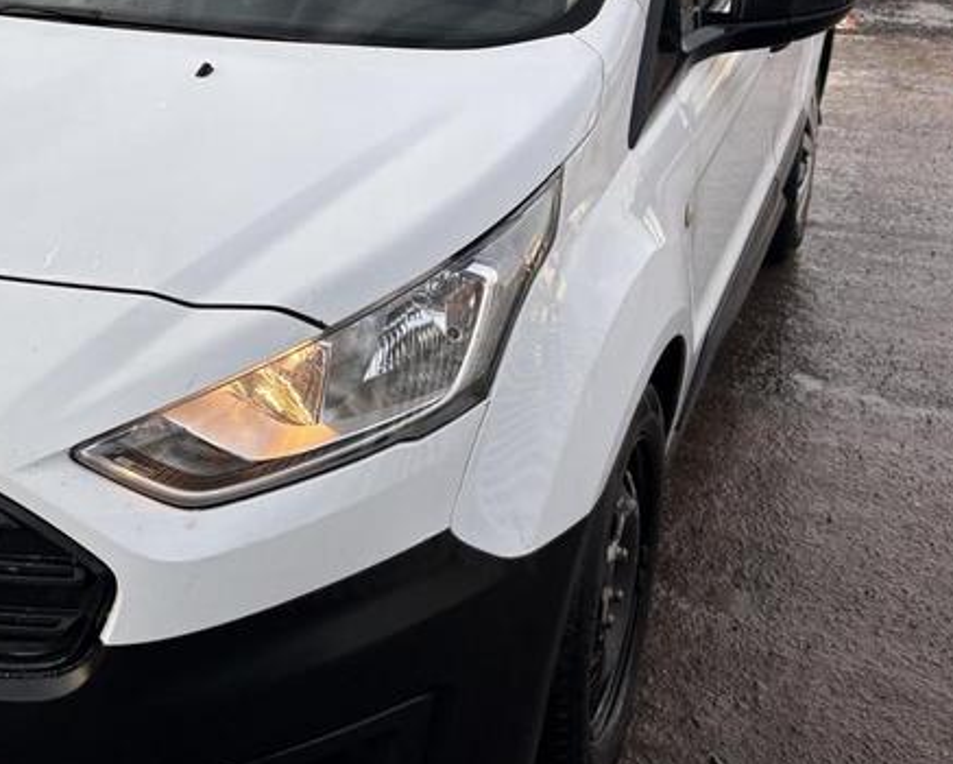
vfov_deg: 28.8
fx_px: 1467
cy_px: 199
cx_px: 253
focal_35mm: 52
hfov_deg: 35.3
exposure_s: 1/673
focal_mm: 5.96
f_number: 1.6
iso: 50
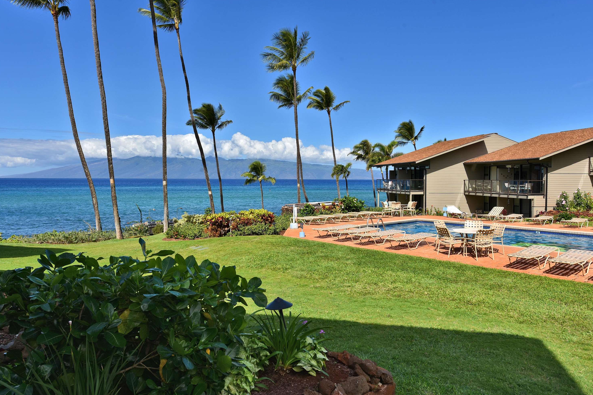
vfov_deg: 51.3
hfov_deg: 71.5
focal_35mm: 25
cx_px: 294
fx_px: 412
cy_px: 190
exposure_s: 1/200
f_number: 13
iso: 100
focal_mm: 24
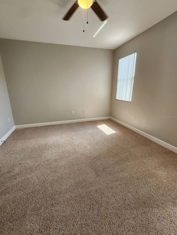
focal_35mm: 14
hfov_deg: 85.6
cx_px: 83
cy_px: 117
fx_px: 95
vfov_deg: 102.0
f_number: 2.2
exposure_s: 1/60
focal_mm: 2.2
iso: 80
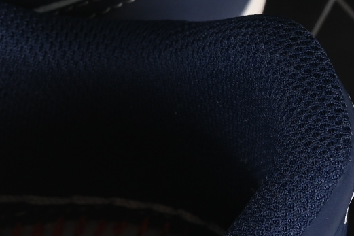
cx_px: -344
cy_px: 81
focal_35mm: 401
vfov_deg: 3.4
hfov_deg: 5.1
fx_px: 3942
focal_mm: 50
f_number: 7.1
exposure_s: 1/80
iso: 160
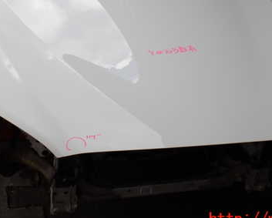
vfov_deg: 24.0
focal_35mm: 63
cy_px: 56
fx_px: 508
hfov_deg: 30.0
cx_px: 152
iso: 100
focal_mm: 6.83
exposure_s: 1/500
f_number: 3.5
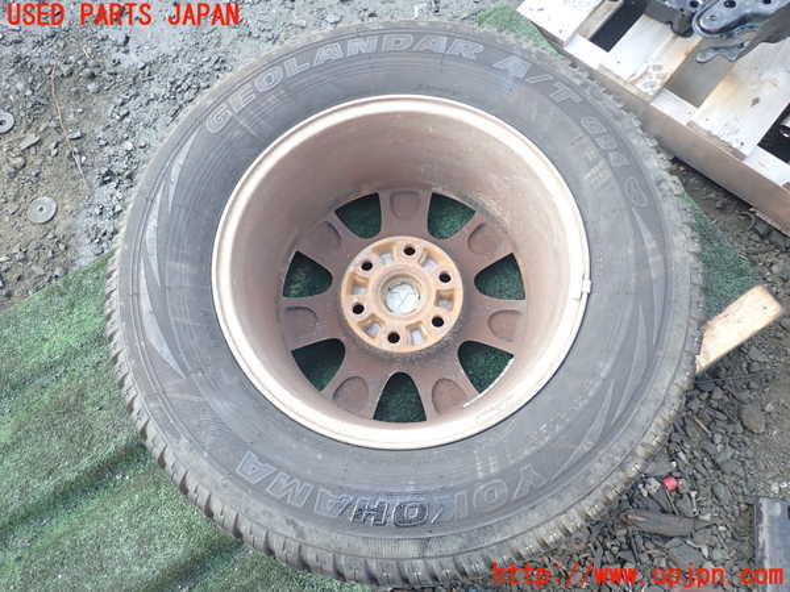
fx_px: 571
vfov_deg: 54.9
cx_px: 395
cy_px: 296
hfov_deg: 69.4
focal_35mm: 25
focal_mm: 4.5
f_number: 2
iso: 125
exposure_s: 1/60
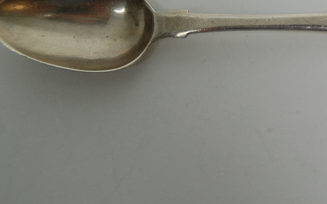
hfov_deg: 24.4
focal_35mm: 84
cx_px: 246
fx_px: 748
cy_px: 26
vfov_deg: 15.4
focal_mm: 31
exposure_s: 1/100
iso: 400
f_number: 5
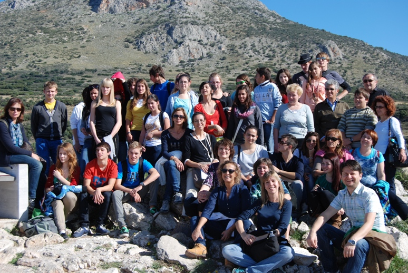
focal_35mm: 51
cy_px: 136
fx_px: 579
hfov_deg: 38.8
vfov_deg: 26.6
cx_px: 204
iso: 100
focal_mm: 34
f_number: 8
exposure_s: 1/250
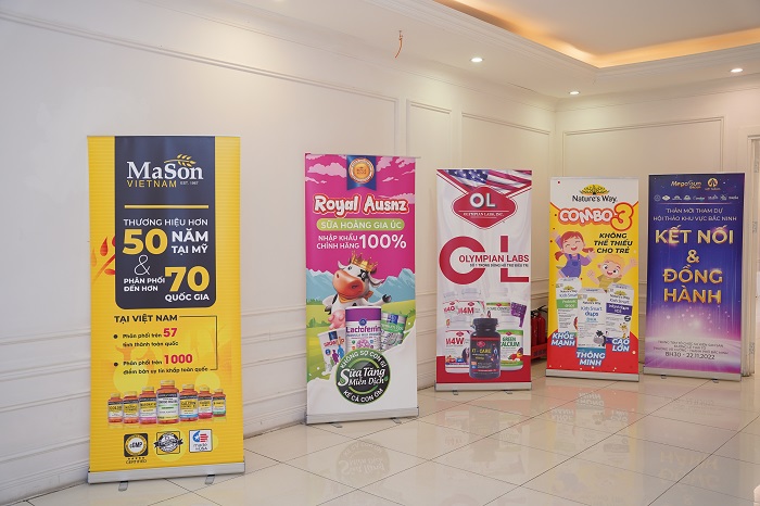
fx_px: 673
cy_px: 253
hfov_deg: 58.9
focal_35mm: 32
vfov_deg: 41.2
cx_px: 380
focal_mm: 31.9
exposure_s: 1/80
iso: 1000
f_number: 4
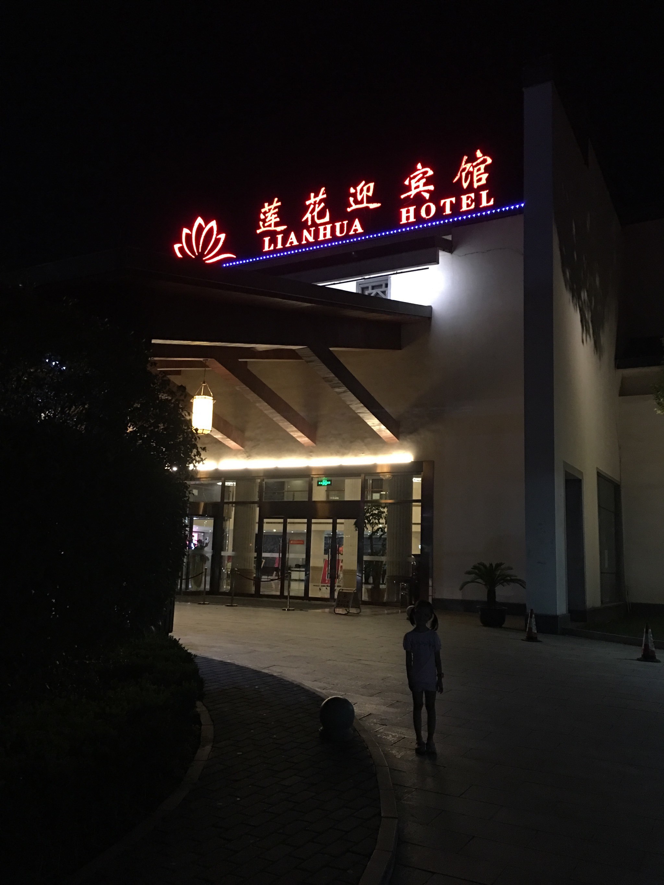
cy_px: 442
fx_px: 742
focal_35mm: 29
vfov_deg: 61.7
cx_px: 332
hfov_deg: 48.2
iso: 125
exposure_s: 1/8
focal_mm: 4.15
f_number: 2.2
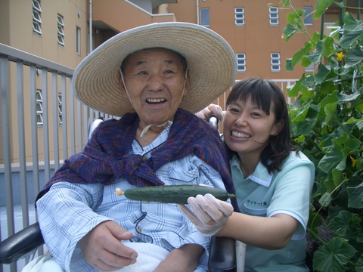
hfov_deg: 52.6
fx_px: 367
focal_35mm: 35
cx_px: 182
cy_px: 136
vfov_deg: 40.7
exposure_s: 1/500
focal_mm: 5.8
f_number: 2.6
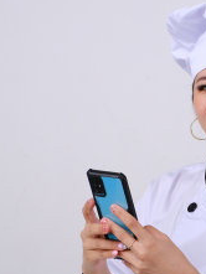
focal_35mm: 141
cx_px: 225
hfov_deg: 10.4
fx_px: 1118
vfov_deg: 13.9
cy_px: 217
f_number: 10
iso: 160
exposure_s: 1/200
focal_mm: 35
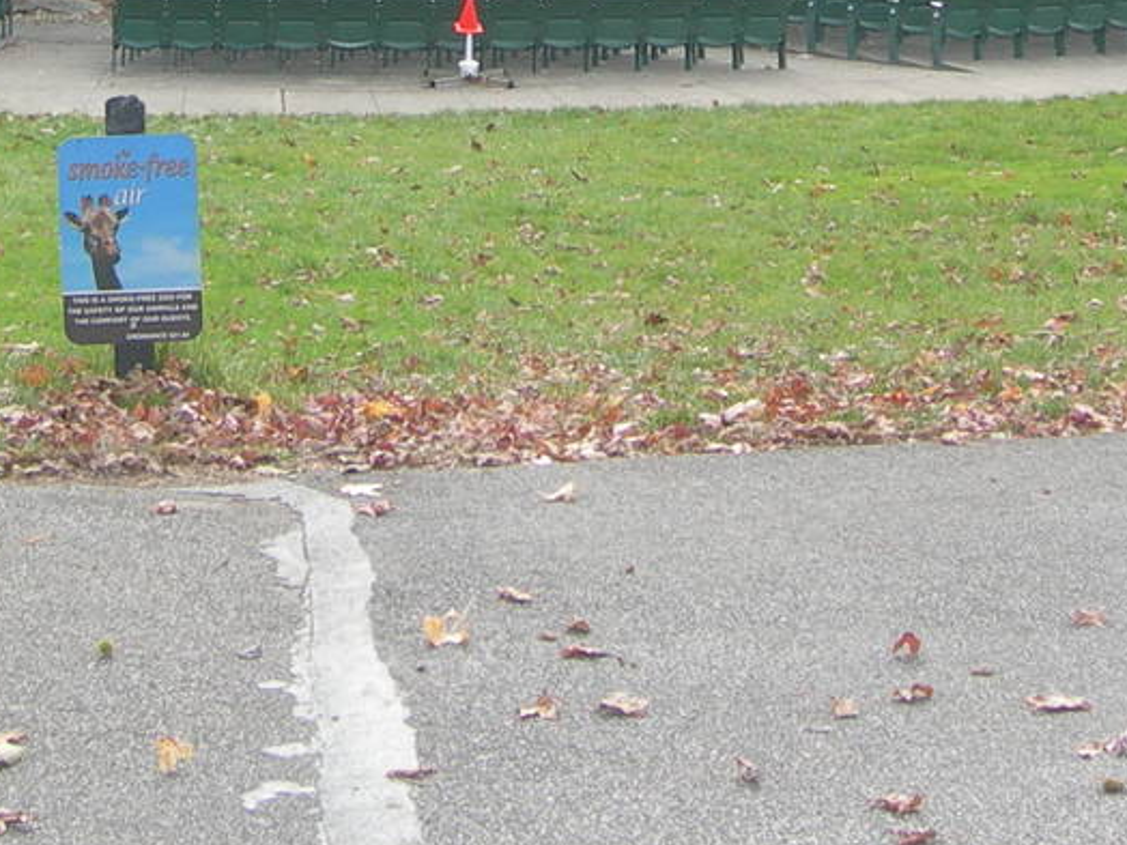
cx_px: 486
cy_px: -318
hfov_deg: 17.0
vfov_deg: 12.3
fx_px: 3777
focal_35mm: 116
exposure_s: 1/238
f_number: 2.8
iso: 50
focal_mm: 7.8
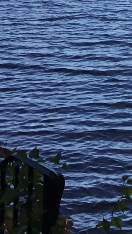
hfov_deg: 9.0
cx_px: 285
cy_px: -146
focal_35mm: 125
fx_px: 778
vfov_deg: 15.4
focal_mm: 3.3
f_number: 2.4
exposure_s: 1/1164
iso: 25
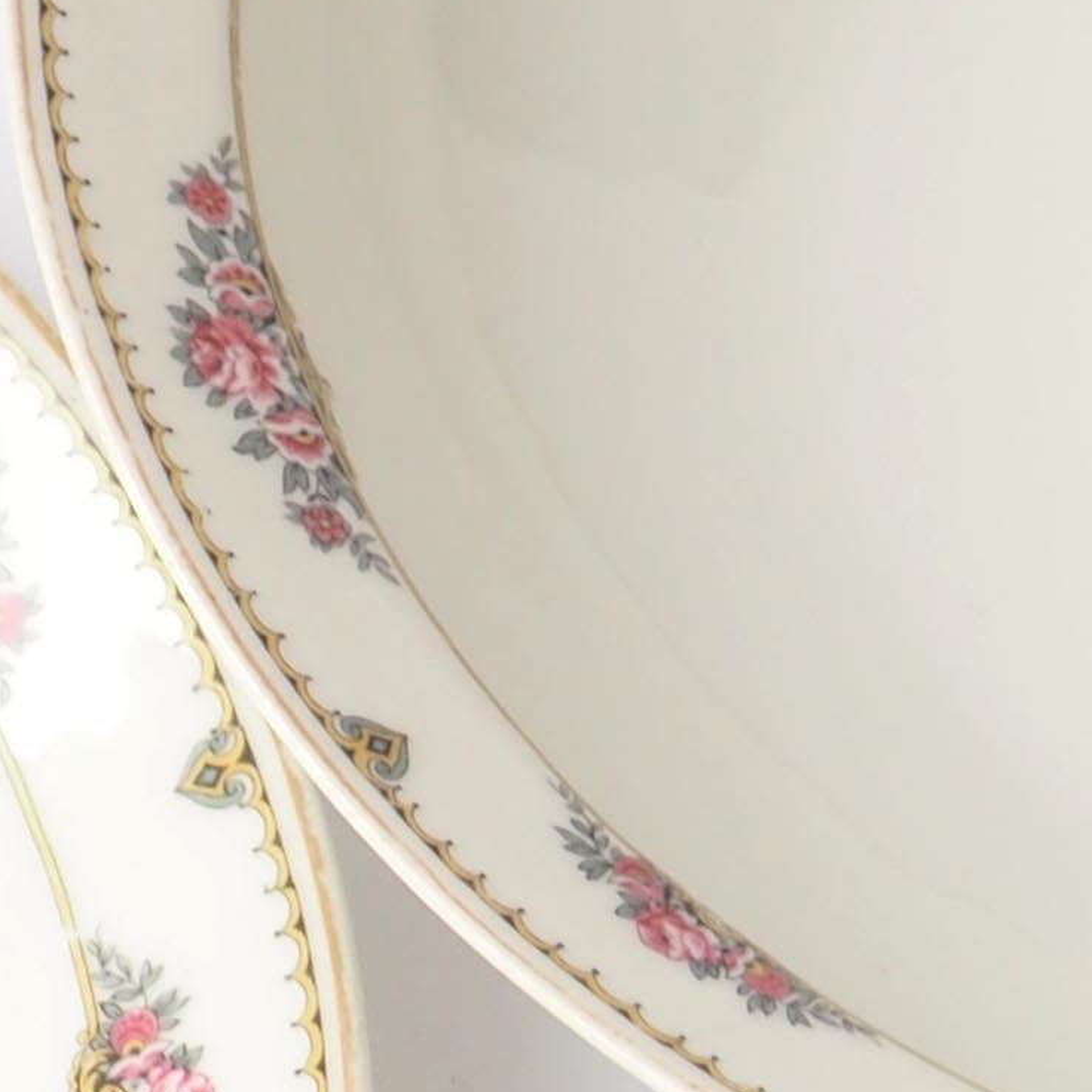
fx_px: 13455
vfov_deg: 4.6
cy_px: 1004
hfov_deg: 4.6
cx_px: 189
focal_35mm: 377
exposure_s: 1/125
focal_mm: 34
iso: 200
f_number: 6.3
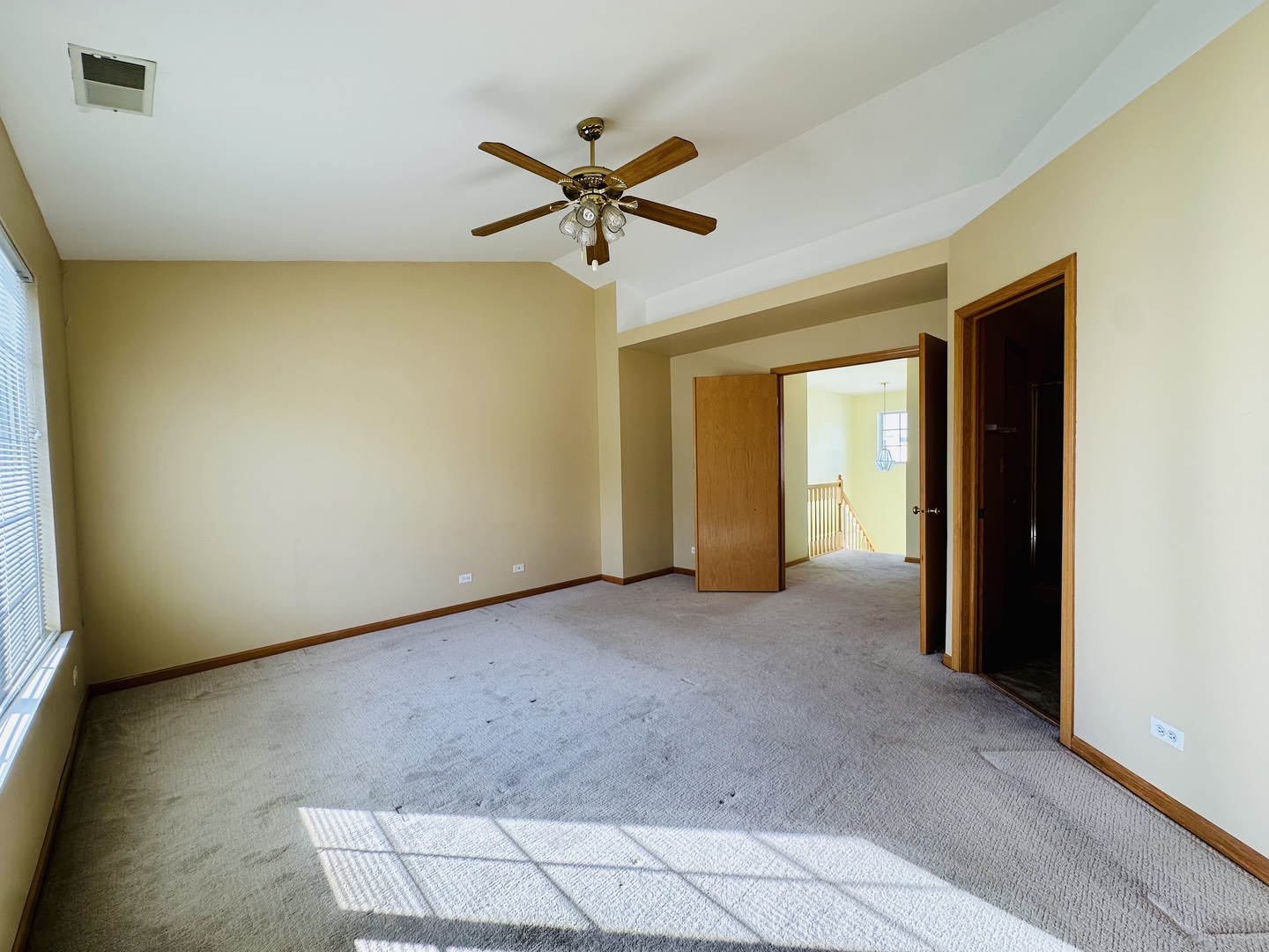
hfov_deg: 102.1
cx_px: 634
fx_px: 513
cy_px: 476
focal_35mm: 14
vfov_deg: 85.7
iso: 50
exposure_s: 1/99
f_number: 2.2
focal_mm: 2.22
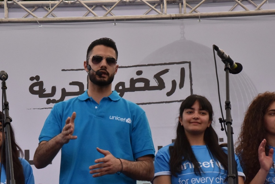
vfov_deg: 11.5
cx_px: 73
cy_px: 128
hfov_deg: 17.1
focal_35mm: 119
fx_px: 909
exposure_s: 1/1000
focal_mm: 75
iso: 2500
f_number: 16
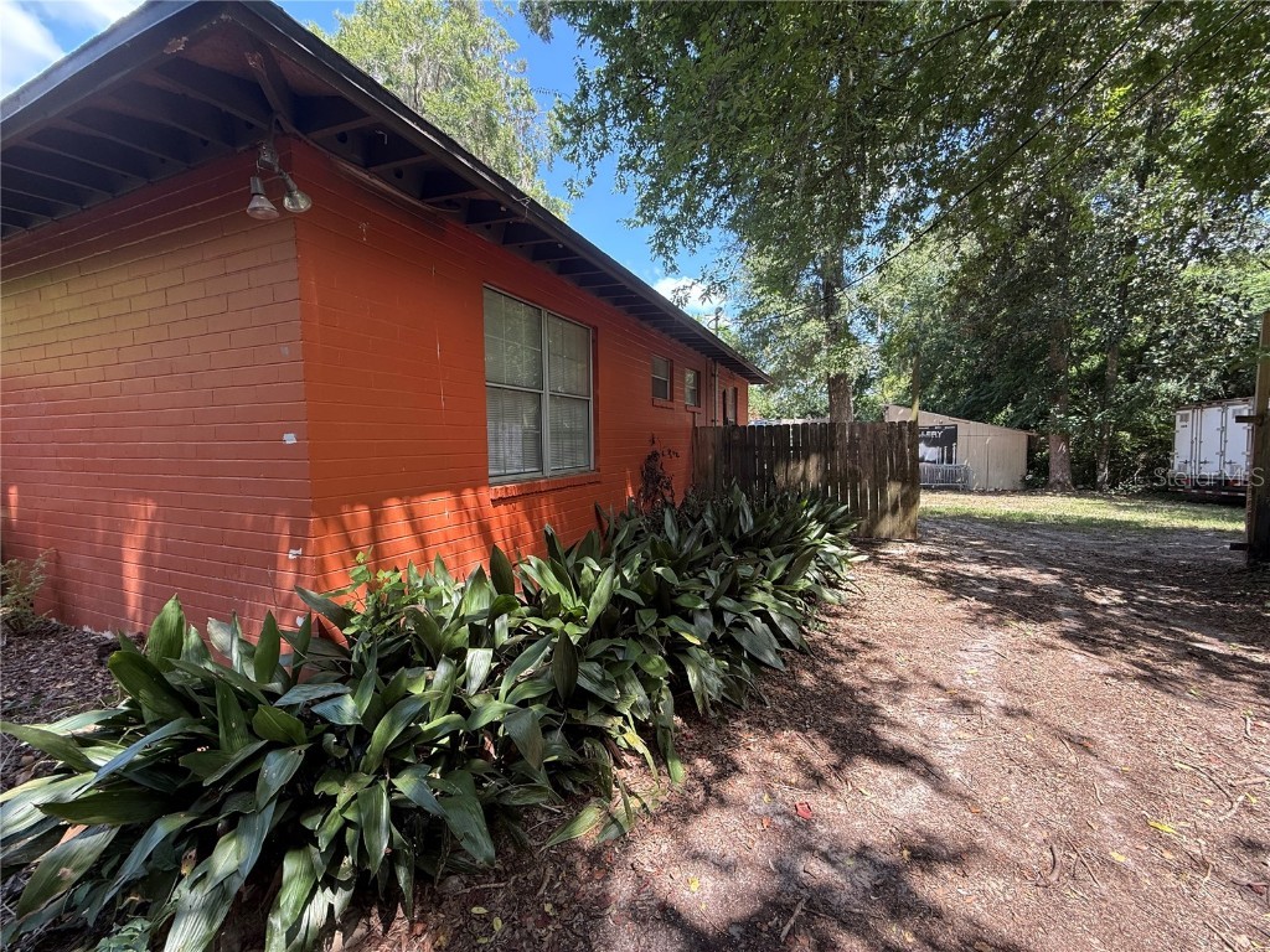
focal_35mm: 14
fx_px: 514
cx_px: 635
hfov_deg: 102.1
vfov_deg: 85.7
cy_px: 476
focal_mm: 2.22
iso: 64
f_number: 2.2
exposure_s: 1/145
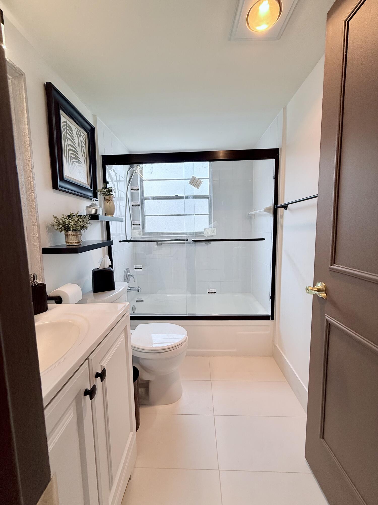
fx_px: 204
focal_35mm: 14
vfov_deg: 102.1
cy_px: 252
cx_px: 189
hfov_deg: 85.7
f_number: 2.2
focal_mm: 2.22
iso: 64
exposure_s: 1/224
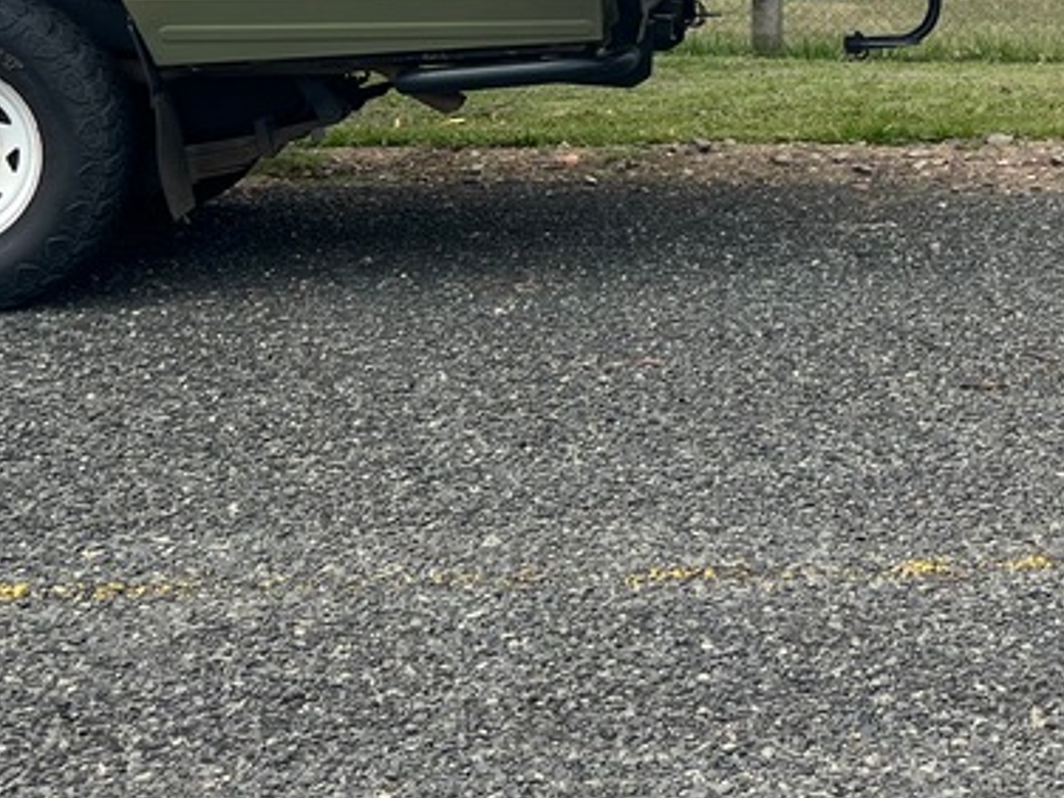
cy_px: -119
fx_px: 2551
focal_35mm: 83
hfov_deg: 22.4
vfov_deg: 17.1
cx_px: 1143
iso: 50
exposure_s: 1/3460
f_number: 1.5
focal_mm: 5.7
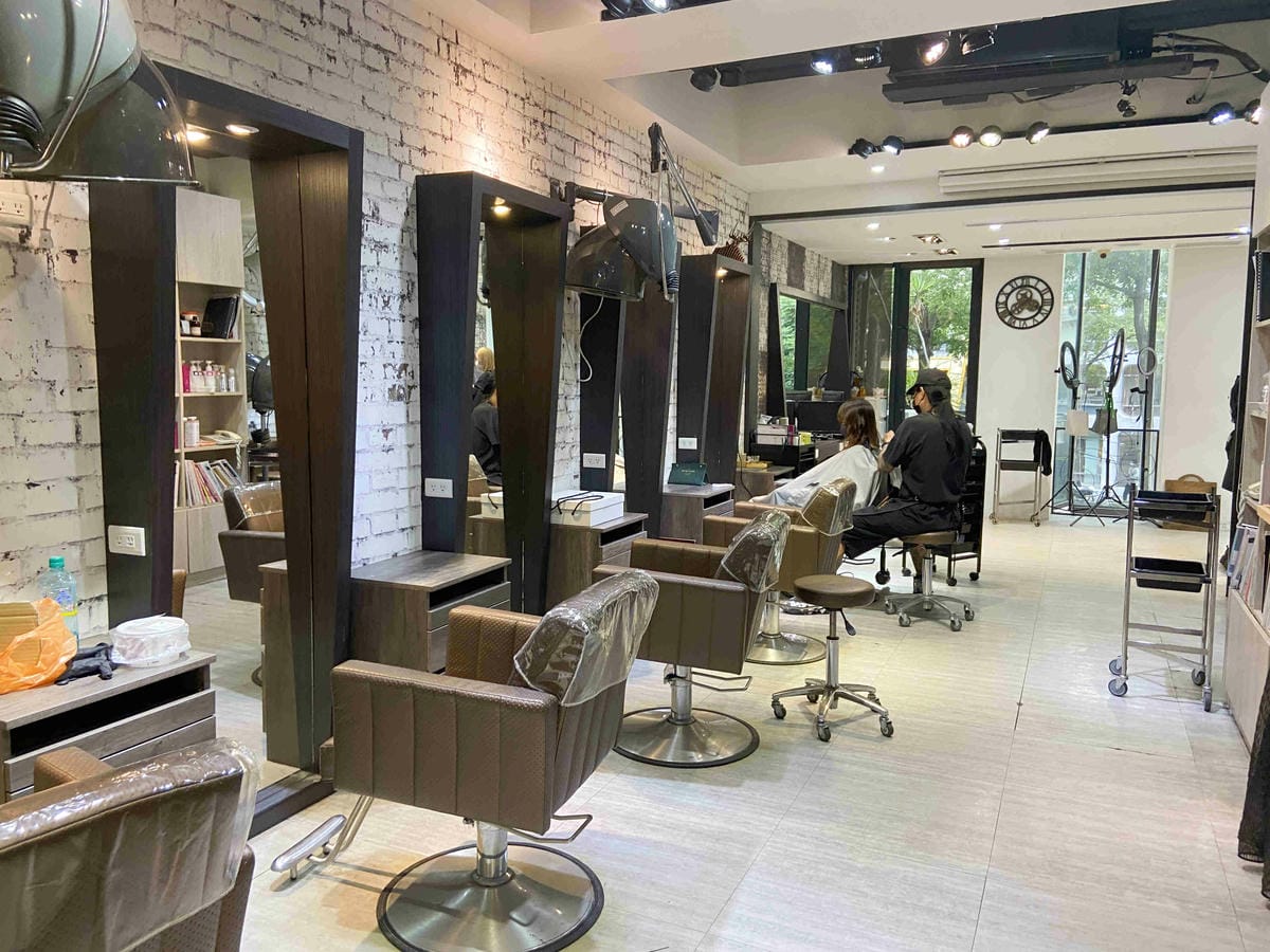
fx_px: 954
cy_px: 476
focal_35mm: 26
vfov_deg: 53.1
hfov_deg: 67.3
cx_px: 635
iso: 200
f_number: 1.8
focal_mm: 4.25
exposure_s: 1/60
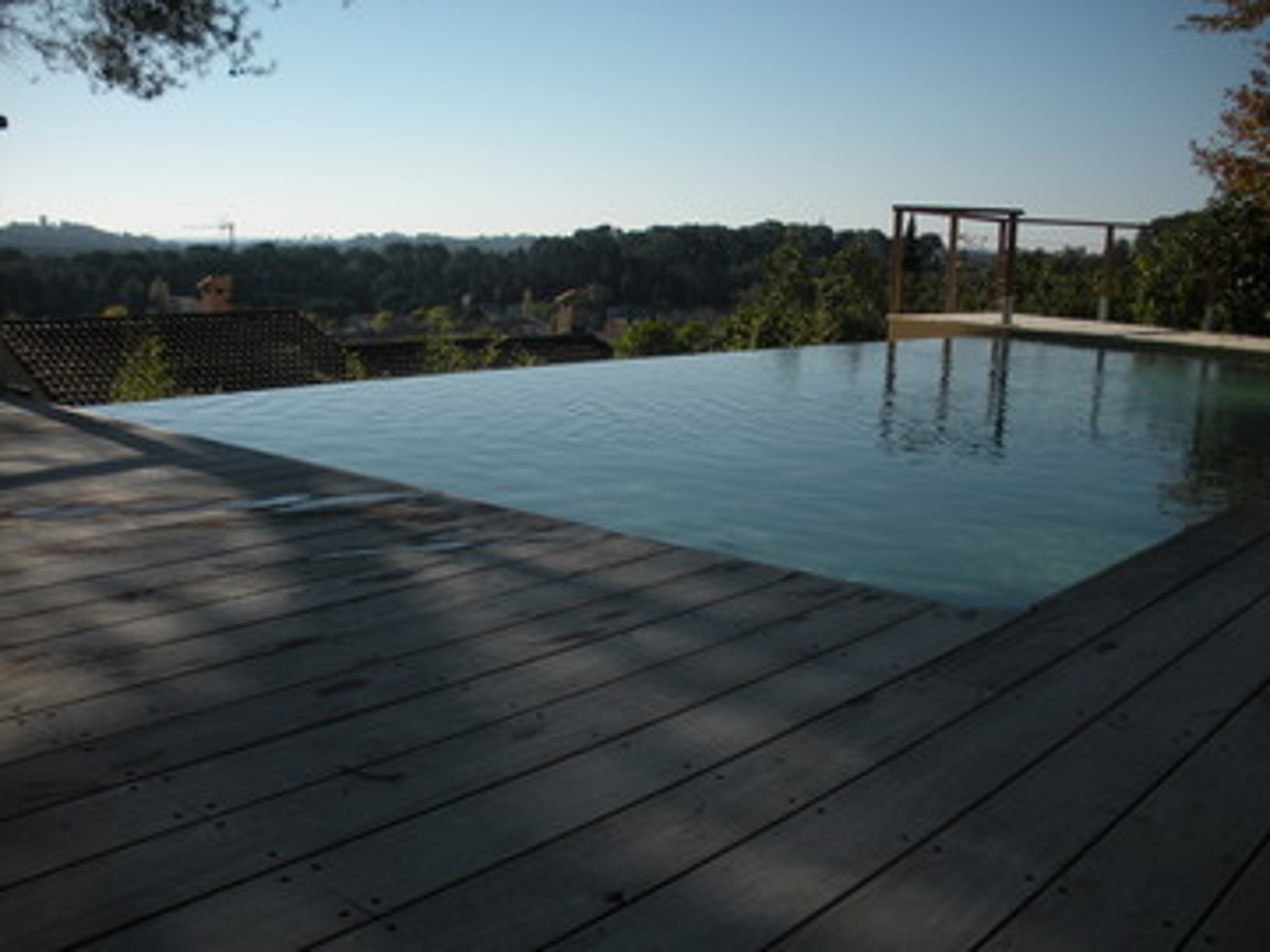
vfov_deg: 40.7
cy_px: 476
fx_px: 1284
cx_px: 635
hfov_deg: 52.6
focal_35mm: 35
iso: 64
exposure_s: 1/1200
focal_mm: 6.3
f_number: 3.5
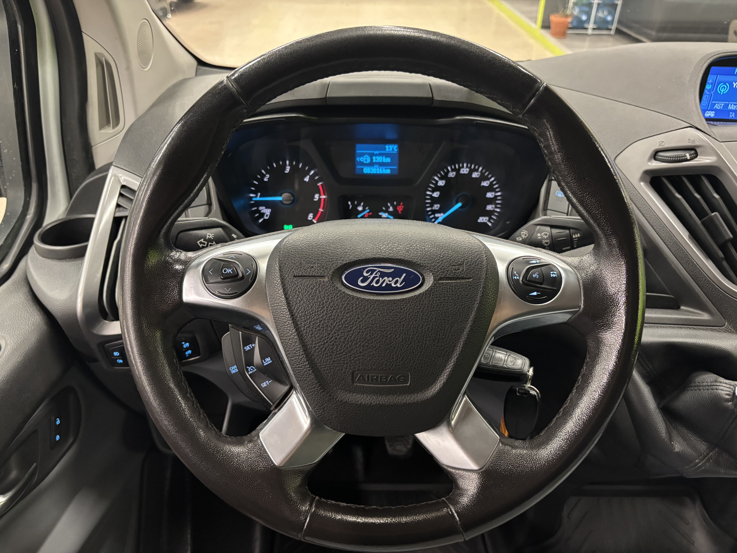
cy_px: 276
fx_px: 554
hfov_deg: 67.3
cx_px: 368
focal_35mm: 26
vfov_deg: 53.1
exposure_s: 1/33
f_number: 1.6
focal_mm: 5.96
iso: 640
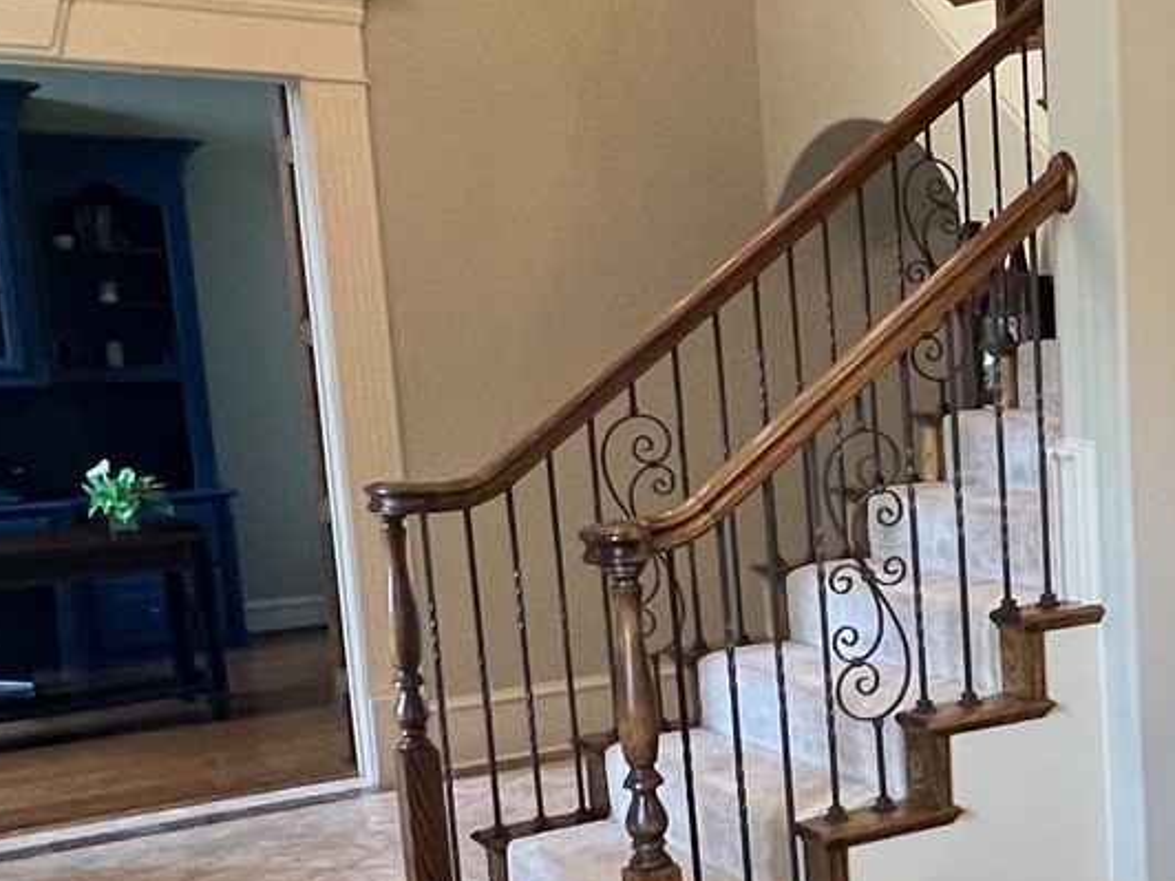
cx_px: 1414
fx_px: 1697
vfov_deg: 28.9
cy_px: 594
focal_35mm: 50
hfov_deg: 31.8
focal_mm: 1.57
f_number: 1.8
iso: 200
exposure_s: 1/60
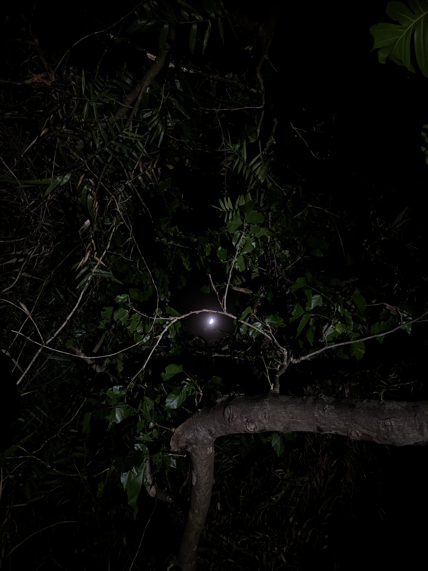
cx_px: 214
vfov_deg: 67.3
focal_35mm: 26
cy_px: 286
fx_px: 429
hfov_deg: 53.1
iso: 5000
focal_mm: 5.96
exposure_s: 1/19
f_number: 1.6
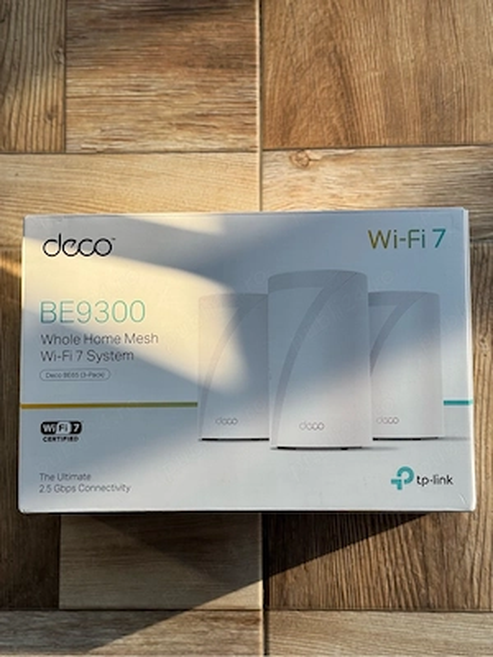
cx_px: 246
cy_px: 328
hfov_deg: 30.3
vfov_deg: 39.7
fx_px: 911
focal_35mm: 48
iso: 64
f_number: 1.78
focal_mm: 6.76
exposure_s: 1/568
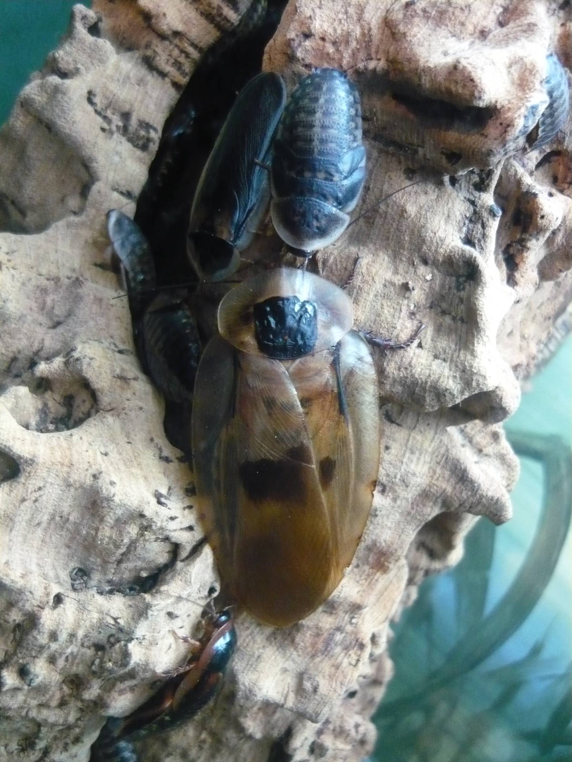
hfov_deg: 42.9
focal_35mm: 33
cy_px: 381
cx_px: 286
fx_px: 727
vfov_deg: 55.4
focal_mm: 5.5
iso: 800
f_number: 2.8
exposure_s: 1/25
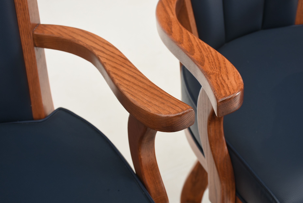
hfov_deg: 35.0
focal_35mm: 57
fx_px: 480
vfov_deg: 23.8
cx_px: 152
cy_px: 102
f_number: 7.1
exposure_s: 1/160
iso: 200
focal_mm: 38
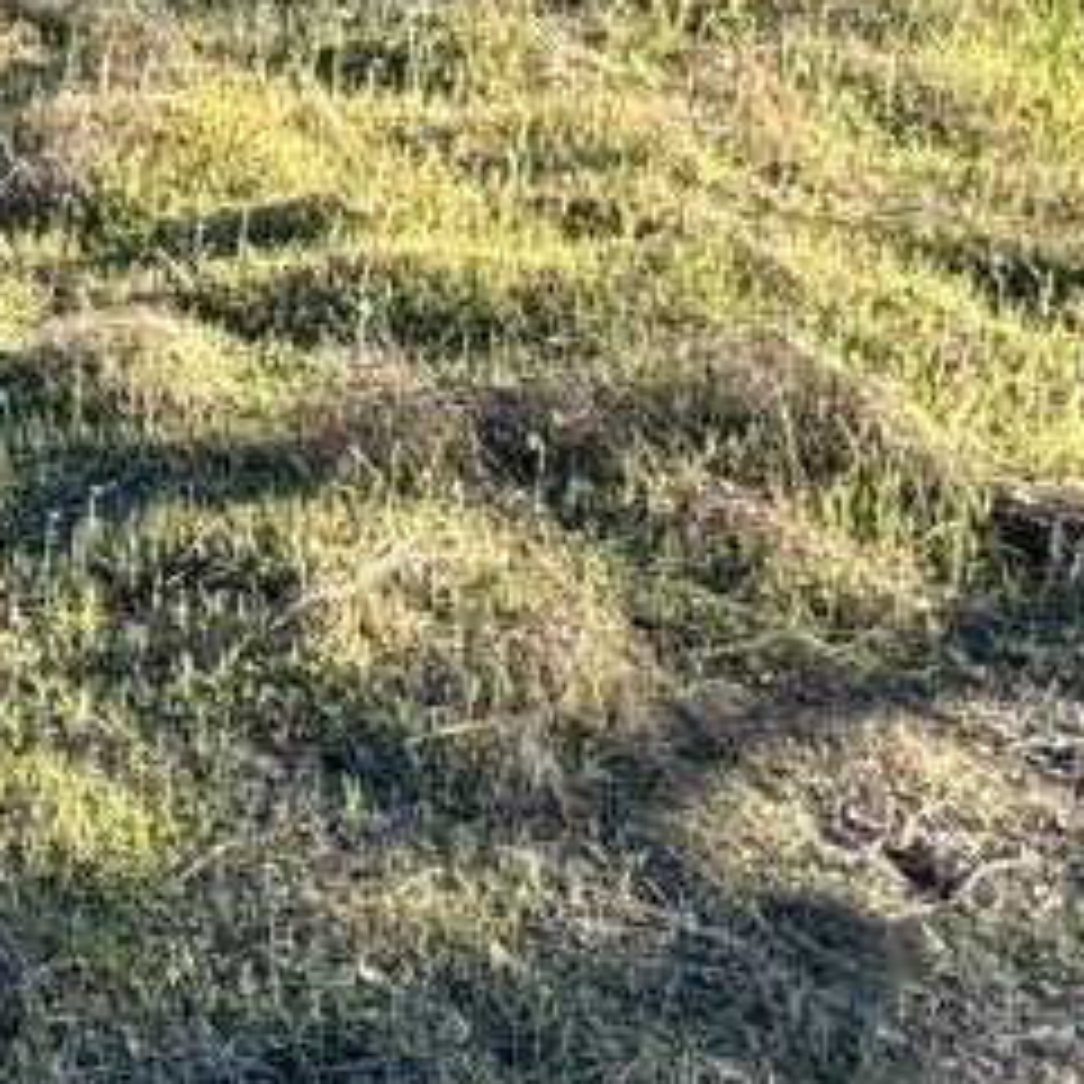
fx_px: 2728
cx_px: -1462
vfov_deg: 21.2
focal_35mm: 77
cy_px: -151
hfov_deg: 14.8
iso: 64
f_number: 2.2
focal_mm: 2.22
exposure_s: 1/383
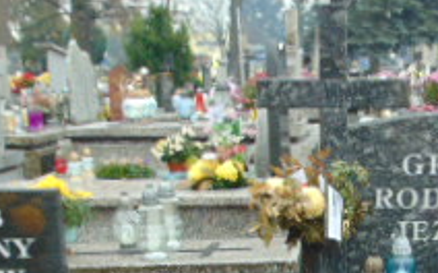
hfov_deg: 25.5
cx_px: 341
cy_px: 424
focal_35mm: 80
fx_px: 954
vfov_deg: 15.0
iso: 100
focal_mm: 4.5
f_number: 3
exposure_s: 1/100
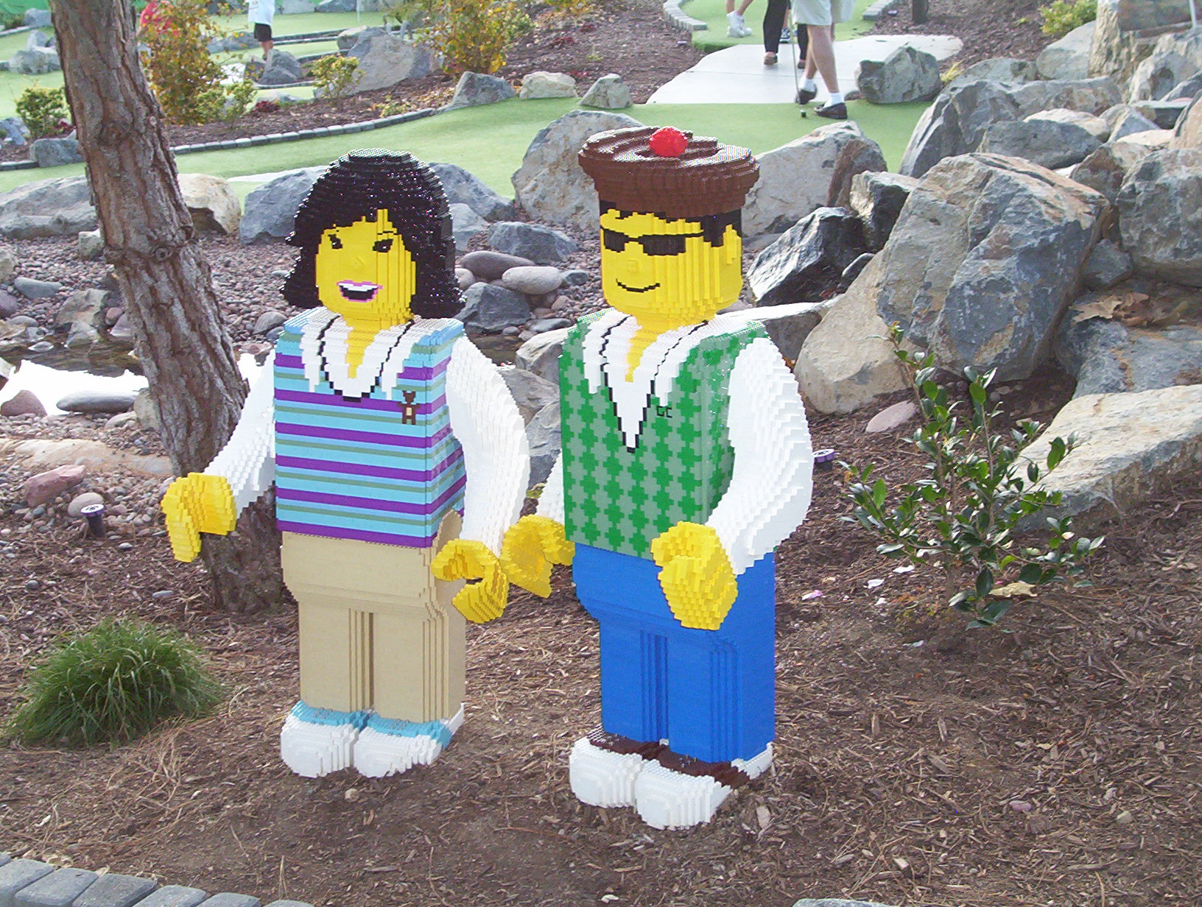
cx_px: 601
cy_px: 454
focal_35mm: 66
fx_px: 2297
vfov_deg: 22.3
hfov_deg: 29.3
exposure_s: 1/80.5
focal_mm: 8.74
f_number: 3.26
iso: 140
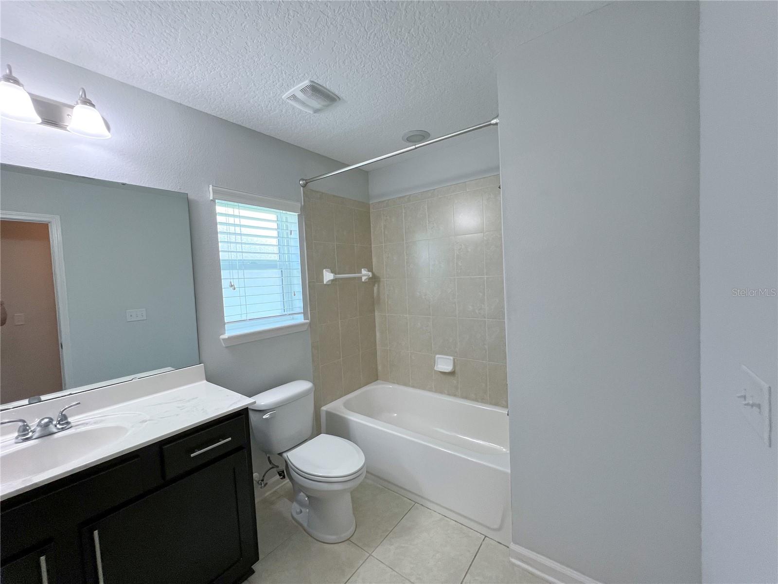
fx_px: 292
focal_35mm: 13
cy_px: 292
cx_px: 389
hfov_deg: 106.2
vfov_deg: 89.9
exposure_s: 1/120
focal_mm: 1.57
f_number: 1.8
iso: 200
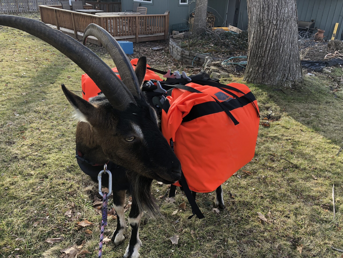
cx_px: 172
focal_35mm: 28
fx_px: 277
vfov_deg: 49.7
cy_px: 129
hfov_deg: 63.4
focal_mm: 4
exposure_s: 1/145
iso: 20
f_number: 1.8
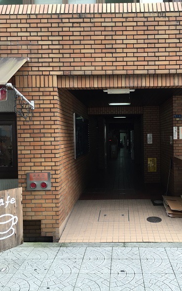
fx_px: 270
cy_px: 142
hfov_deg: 37.0
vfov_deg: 56.7
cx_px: 118
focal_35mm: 34
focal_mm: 4.15
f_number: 2.2
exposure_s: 1/120
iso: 40
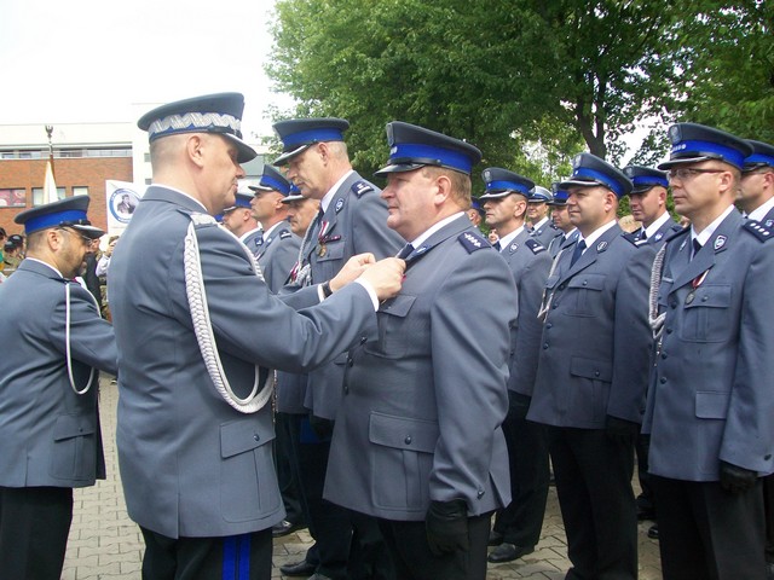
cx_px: 387
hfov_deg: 51.4
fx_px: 805
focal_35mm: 36
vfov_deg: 39.7
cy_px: 290
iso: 64
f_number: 2.7
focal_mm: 6
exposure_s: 1/400
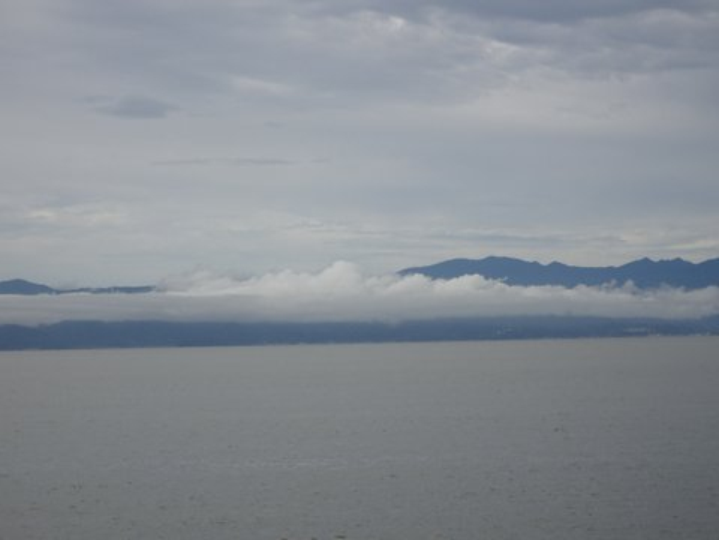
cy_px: 270
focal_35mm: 83
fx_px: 1724
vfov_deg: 17.8
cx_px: 360
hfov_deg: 23.6
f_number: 5
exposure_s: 1/640
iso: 80
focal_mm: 14.12
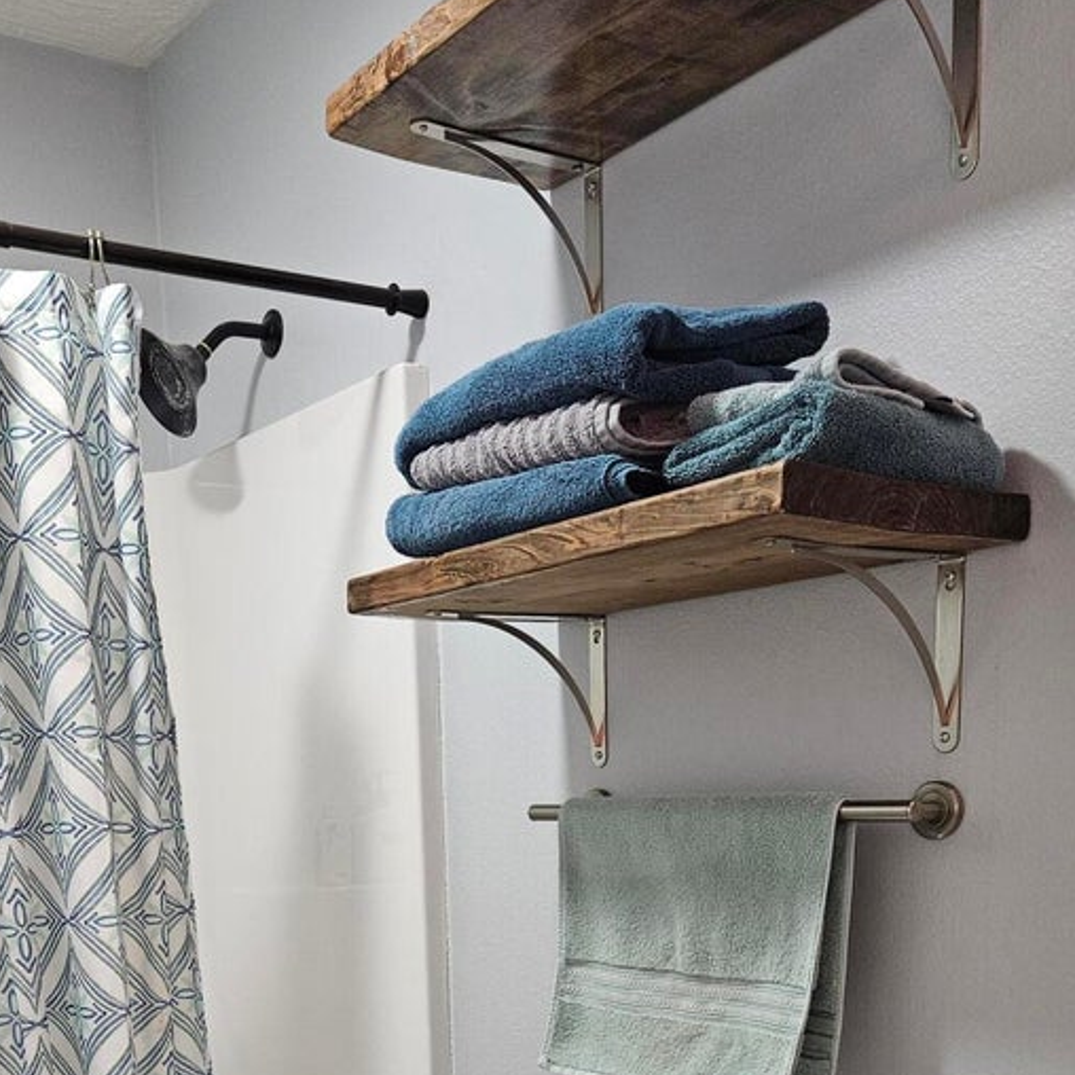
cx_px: 436
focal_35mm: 41
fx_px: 1441
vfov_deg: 37.7
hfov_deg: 40.8
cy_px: 1005
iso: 500
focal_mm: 5.4
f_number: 1.8
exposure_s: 1/120
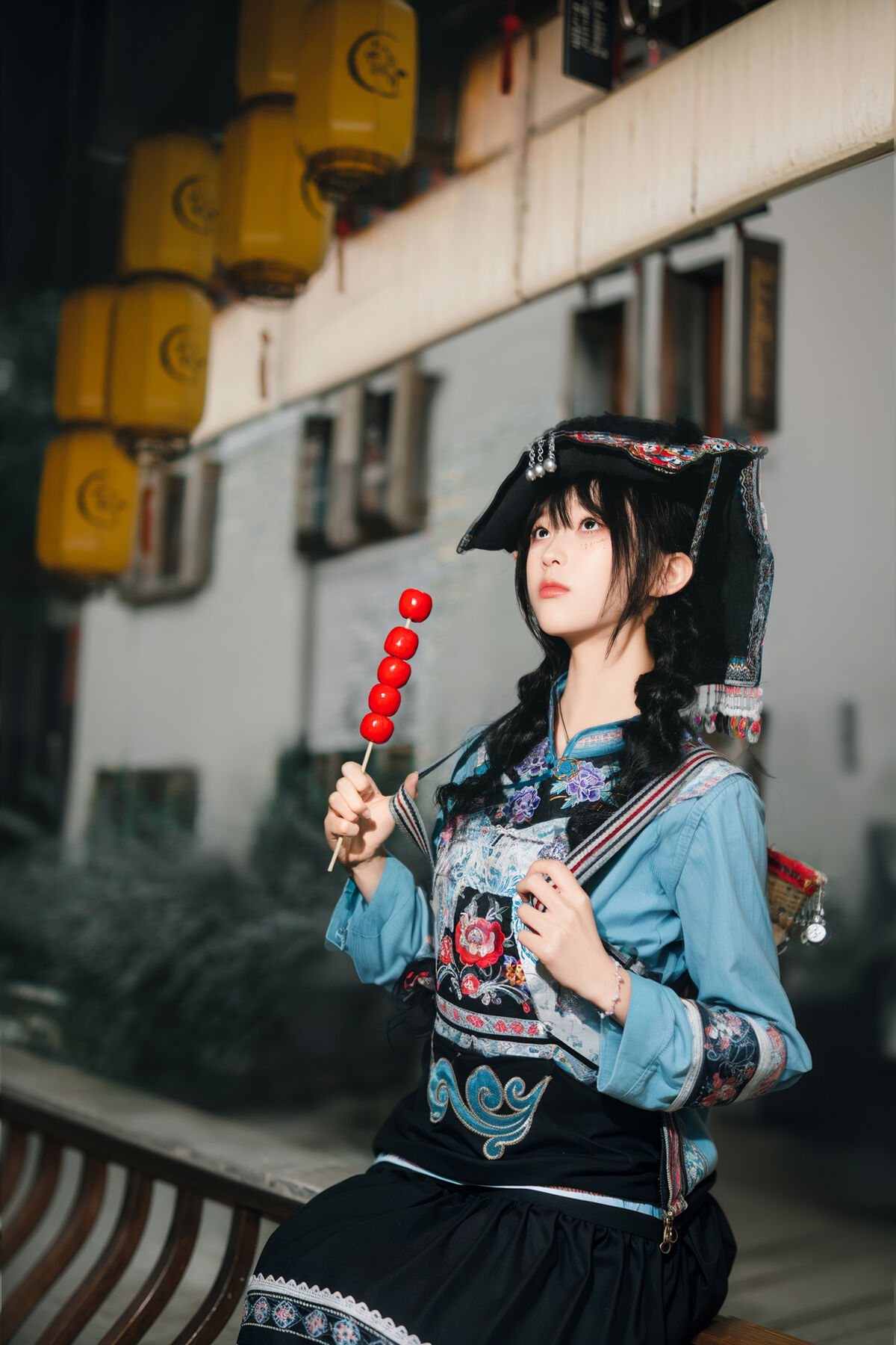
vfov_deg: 43.6
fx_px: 1680
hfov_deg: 29.9
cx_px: 448
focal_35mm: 45
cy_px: 672
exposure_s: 1/640
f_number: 1.4
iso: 100
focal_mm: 30
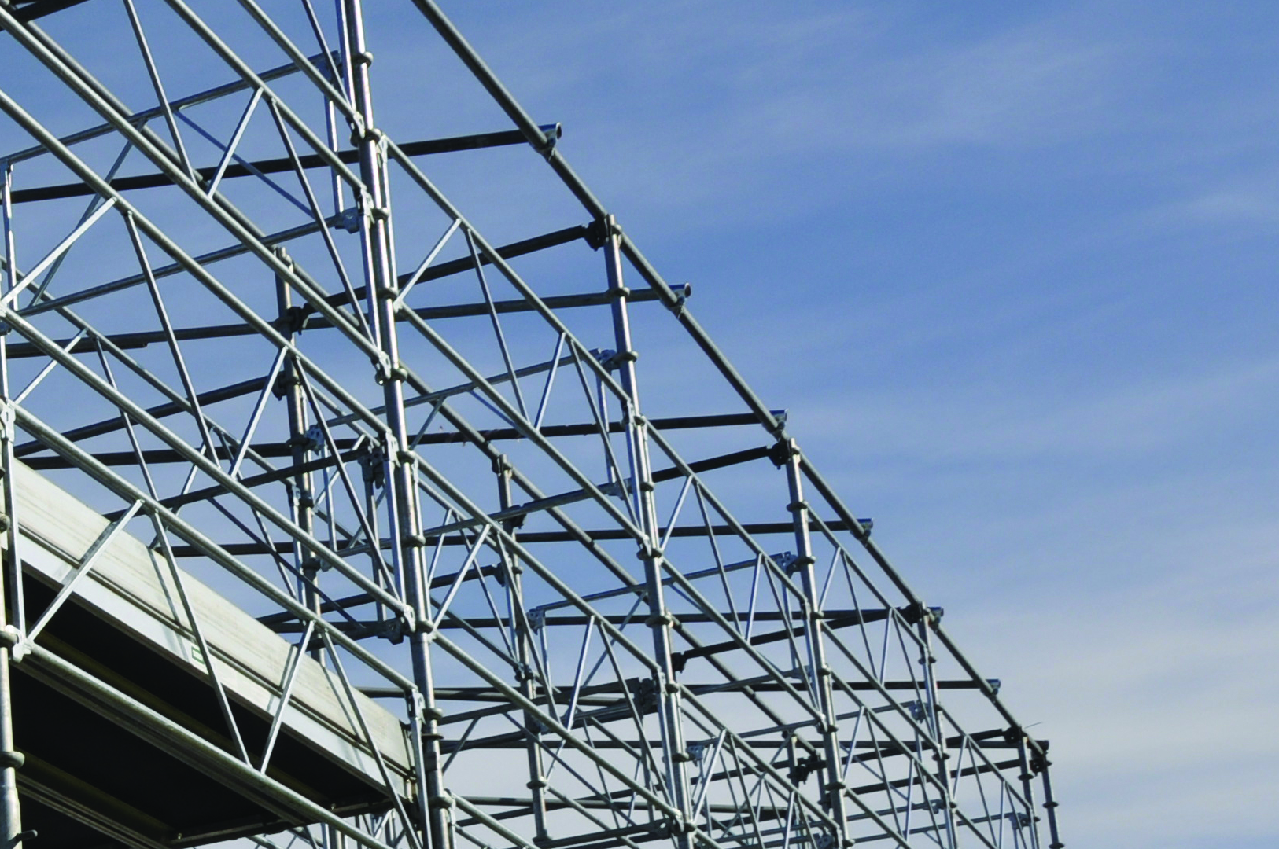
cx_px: -393
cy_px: 864
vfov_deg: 15.4
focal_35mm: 87
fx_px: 3087
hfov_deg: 21.2
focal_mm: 22
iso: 200
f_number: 11
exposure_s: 1/500
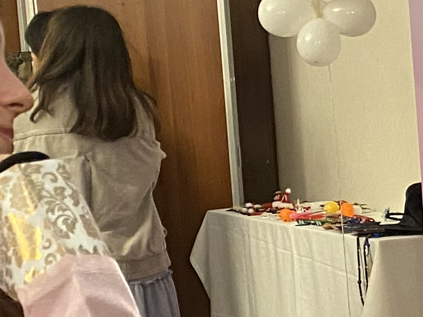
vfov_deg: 10.7
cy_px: 348
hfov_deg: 13.4
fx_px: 1674
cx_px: 662
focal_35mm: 137
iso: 320
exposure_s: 1/50
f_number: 1.8
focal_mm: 4.25
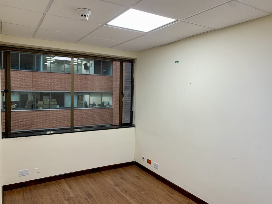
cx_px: 136
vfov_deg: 53.1
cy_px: 102
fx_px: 204
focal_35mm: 26
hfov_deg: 67.3
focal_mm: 4.25
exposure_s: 1/120
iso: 64
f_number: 1.8
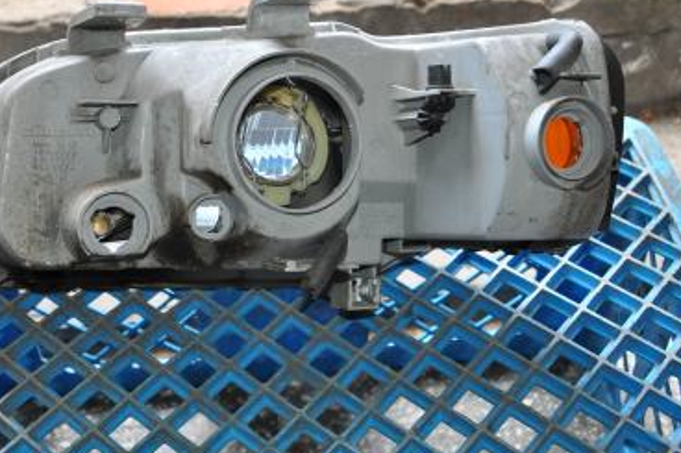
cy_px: 165
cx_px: 252
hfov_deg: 34.9
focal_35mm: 57
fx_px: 1078
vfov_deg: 23.7
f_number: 4
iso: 800
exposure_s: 1/60
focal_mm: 28
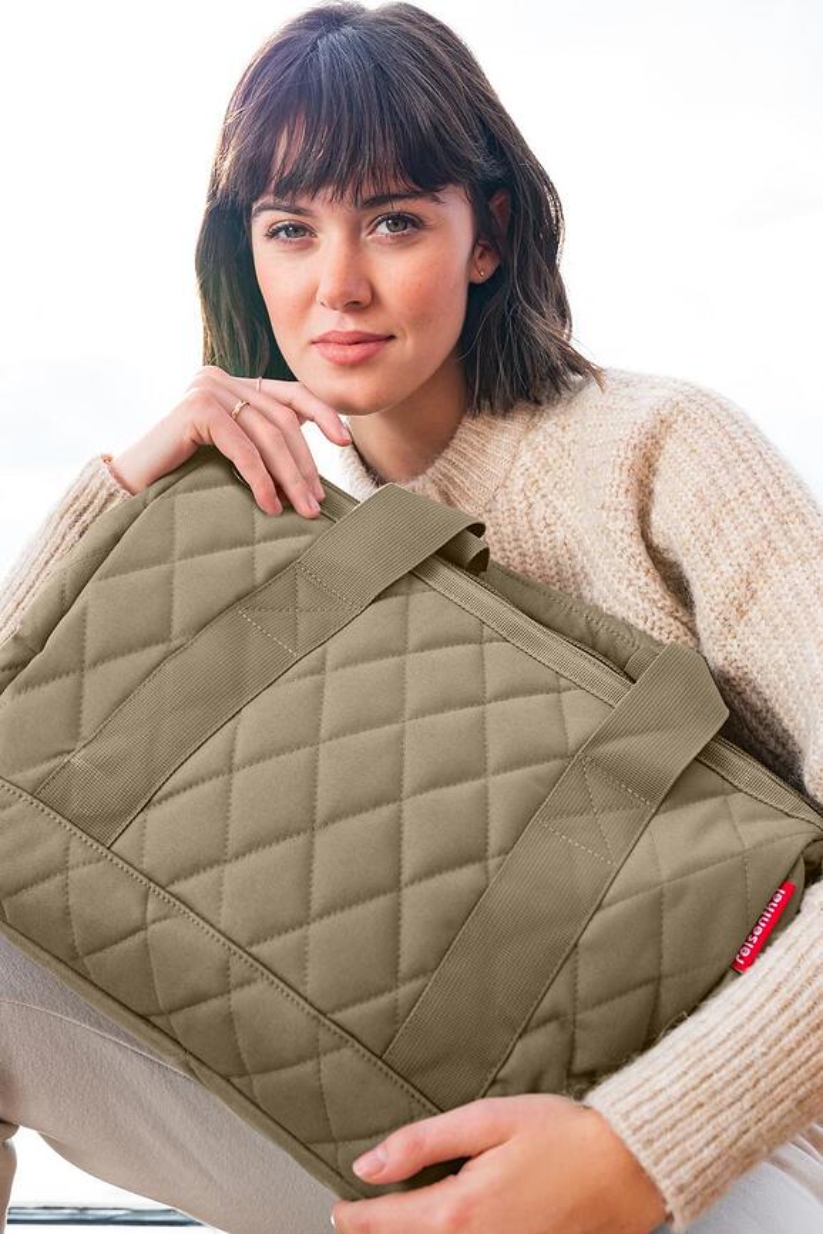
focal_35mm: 40
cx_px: 412
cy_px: 617
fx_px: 1372
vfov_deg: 48.5
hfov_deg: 33.4
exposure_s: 1/500
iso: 320
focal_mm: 40
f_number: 6.3
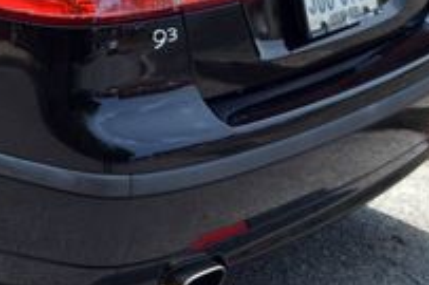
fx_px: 1238
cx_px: -68
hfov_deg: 18.7
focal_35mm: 104
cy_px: -55
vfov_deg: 12.8
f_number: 7.1
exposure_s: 1/200
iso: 200
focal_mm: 22
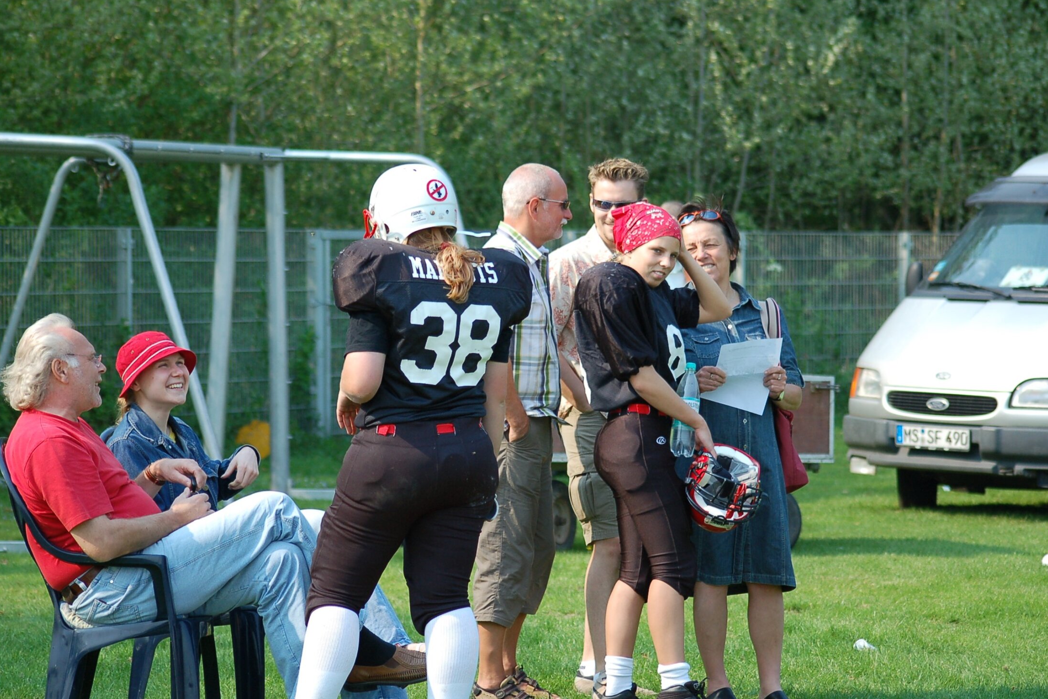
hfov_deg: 12.4
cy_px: 349
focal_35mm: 166
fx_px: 4832
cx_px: 527
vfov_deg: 8.3
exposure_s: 1/1000
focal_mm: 110
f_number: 4.2
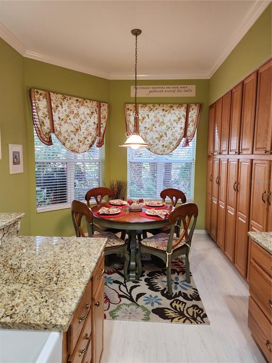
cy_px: 182
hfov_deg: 58.9
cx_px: 136
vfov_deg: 73.9
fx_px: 241
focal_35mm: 23
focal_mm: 6.4
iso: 500
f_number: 1.8
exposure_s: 1/120
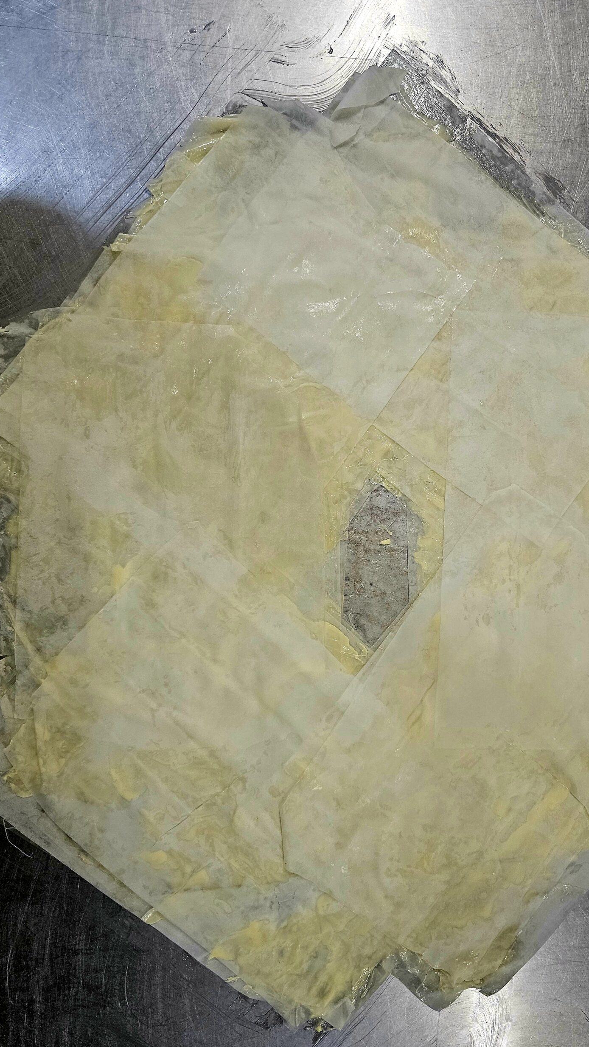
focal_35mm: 26
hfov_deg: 44.1
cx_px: 356
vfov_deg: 71.9
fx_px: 722
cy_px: 519
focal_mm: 6.3
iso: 200
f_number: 1.7
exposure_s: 1/101
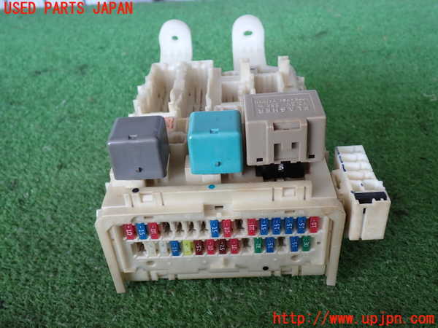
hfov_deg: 51.4
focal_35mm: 36
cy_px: 164
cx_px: 219
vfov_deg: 39.7
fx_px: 456
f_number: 2.5
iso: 125
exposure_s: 1/80
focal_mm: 6.37
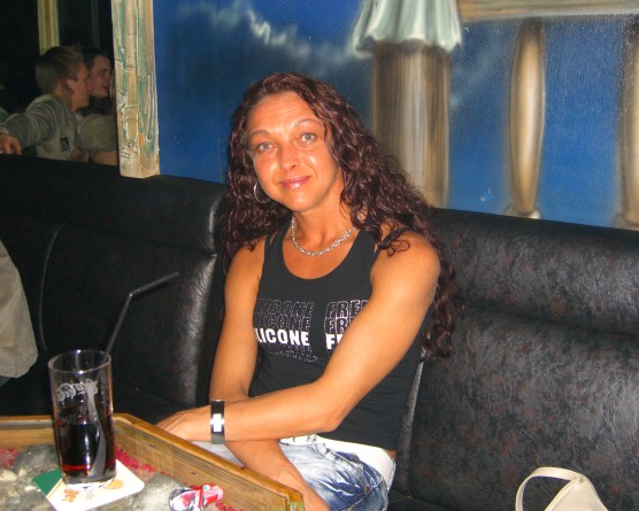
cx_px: 318
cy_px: 254
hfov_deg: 45.8
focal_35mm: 40
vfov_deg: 37.3
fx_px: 757
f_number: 2.8
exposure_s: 1/60
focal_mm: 7.9
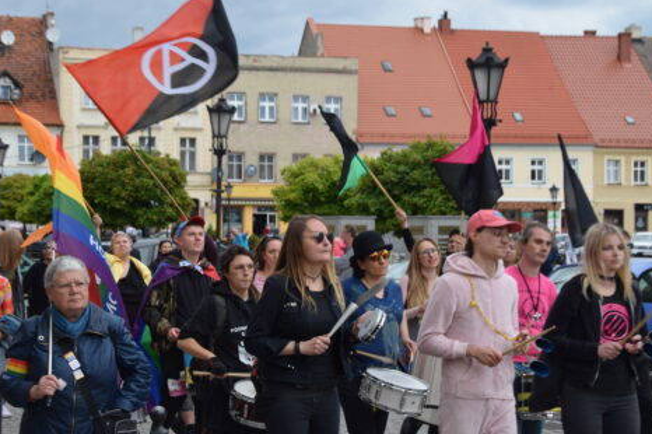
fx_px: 1050
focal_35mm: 58
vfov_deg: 23.3
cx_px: 252
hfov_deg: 34.4
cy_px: 221
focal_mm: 30
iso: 320
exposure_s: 1/250
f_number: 8
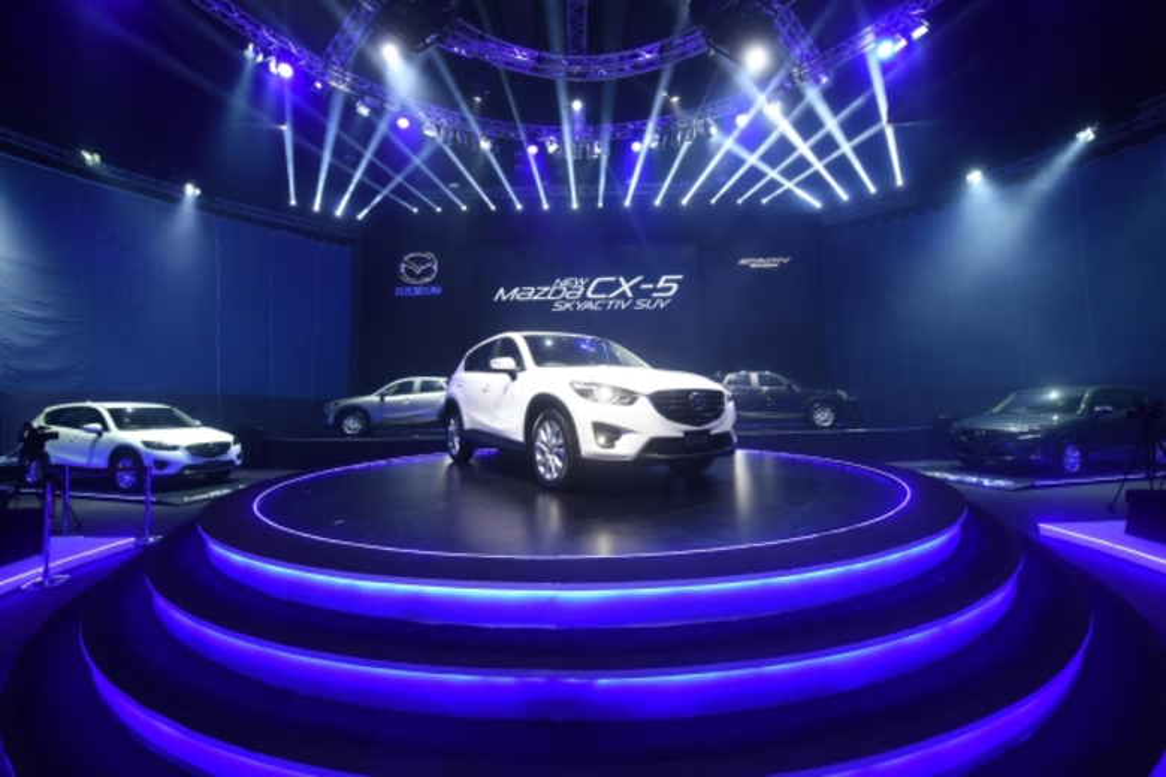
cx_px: 583
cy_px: 388
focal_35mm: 14
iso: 640
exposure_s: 1/125
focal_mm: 14
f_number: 4
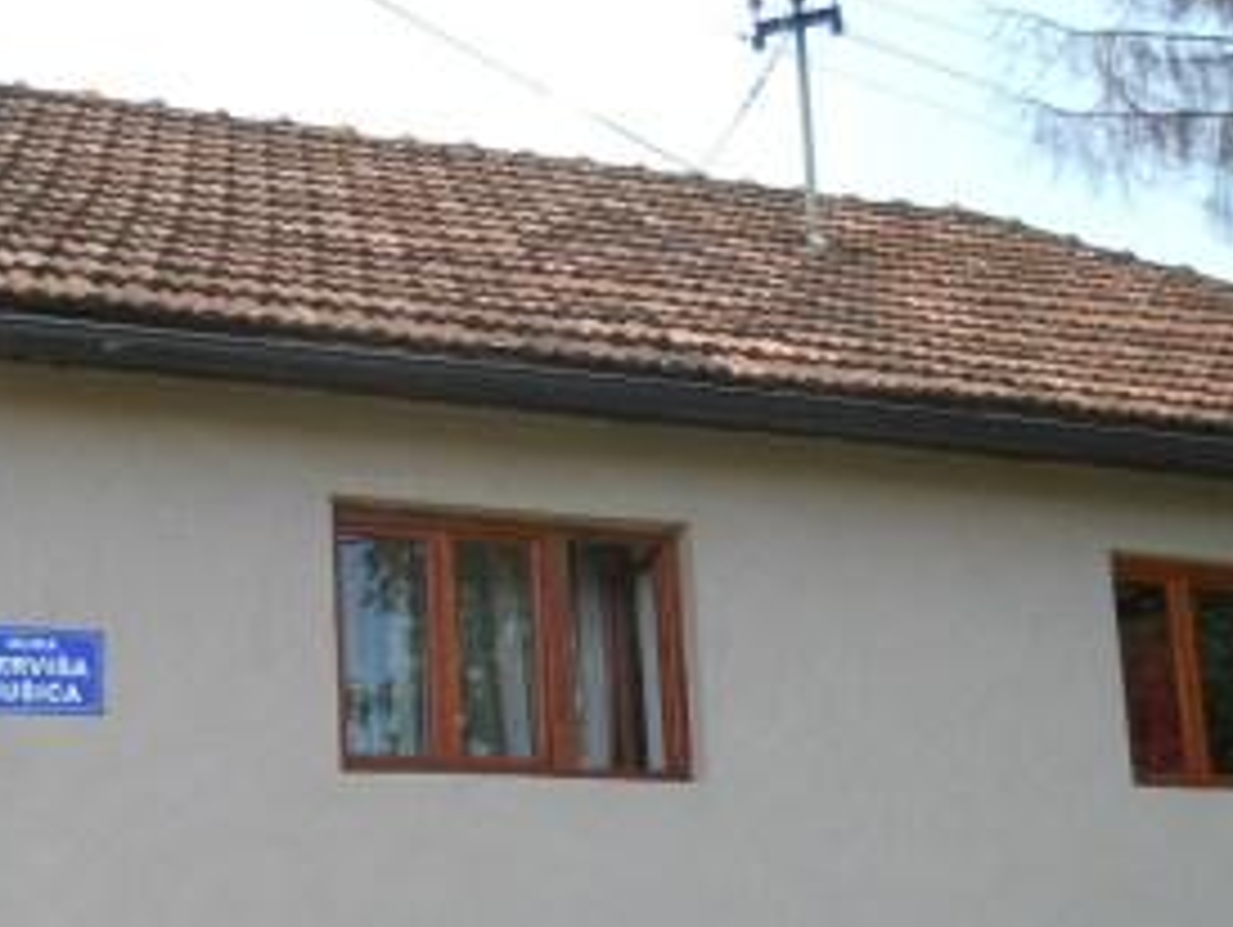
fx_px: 2389
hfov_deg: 28.9
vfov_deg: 21.7
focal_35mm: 67
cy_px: 720
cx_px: 518
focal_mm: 6.72
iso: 80
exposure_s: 1/250
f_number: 3.1
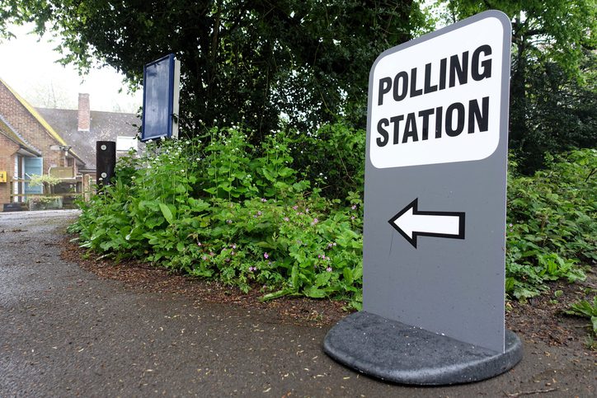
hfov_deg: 73.7
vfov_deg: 53.2
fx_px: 398
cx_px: 298
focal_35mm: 24
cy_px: 199
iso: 125
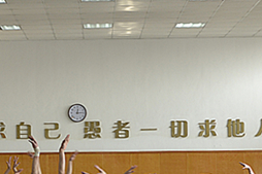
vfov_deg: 11.0
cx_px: 59
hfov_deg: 16.4
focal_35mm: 124
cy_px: 141
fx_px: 902
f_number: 5.6
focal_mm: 30
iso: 400
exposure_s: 1/80
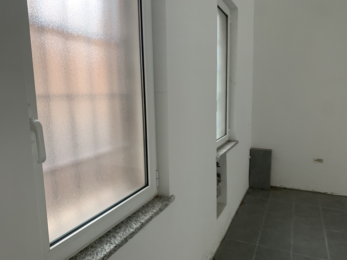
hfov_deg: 67.3
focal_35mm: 26
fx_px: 261
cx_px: 174
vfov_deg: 53.1
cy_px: 130
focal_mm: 4.25
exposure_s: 1/60
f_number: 1.8
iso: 160
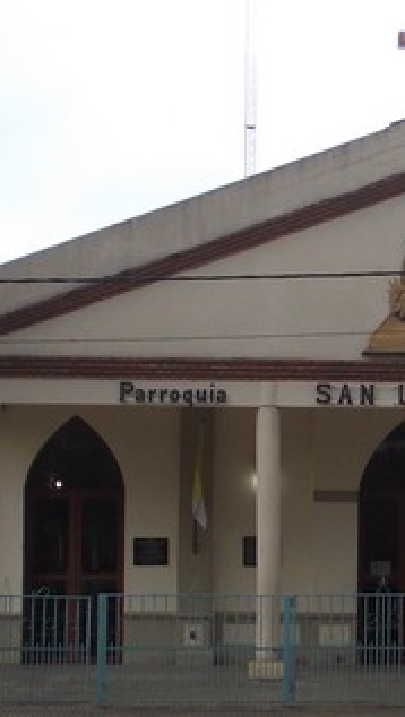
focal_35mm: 113
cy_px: 412
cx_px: 389
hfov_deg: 10.7
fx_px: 2151
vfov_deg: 18.9
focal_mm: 6.1
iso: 80
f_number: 3.3
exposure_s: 1/160
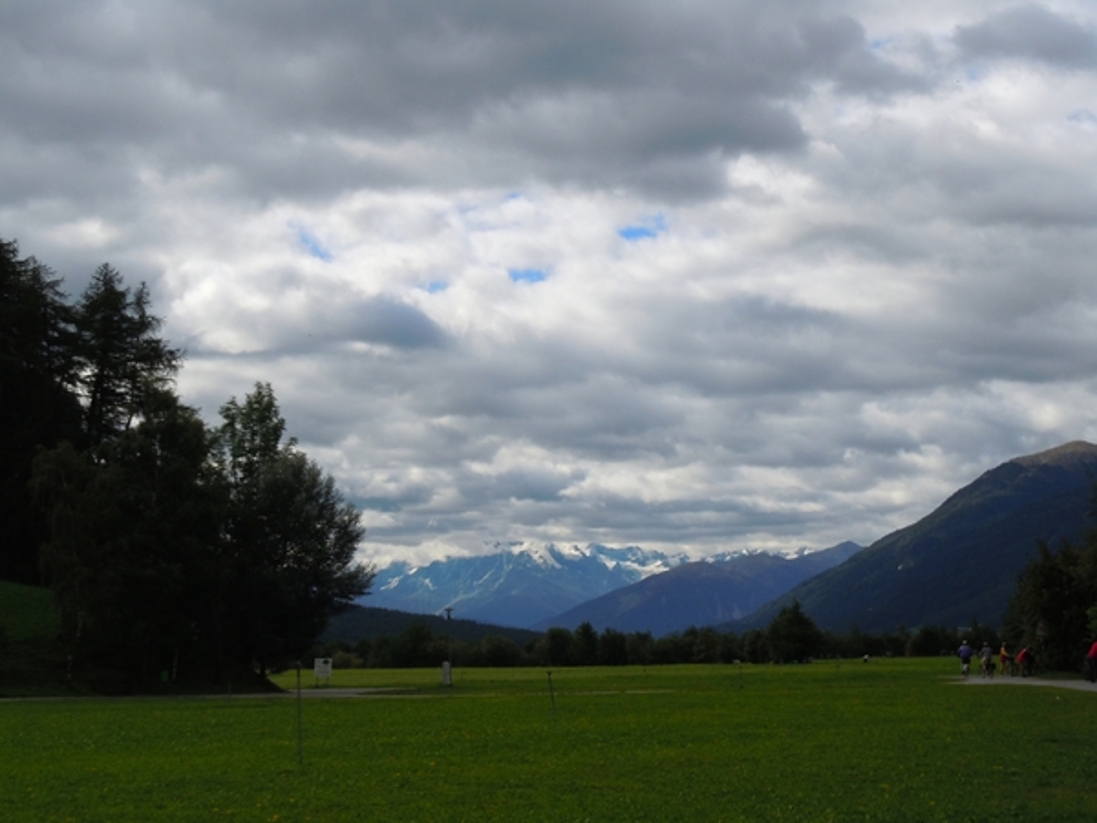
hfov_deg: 30.7
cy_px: 412
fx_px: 1997
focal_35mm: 63
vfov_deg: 23.3
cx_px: 548
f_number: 5
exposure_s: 1/800
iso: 100
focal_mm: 11.2
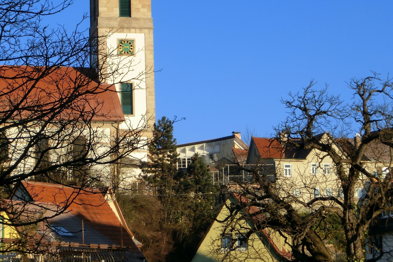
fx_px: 1419
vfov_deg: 10.5
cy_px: 96
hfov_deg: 15.8
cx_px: 190
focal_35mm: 130
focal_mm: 19.64
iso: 100
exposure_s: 1/400
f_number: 5.5
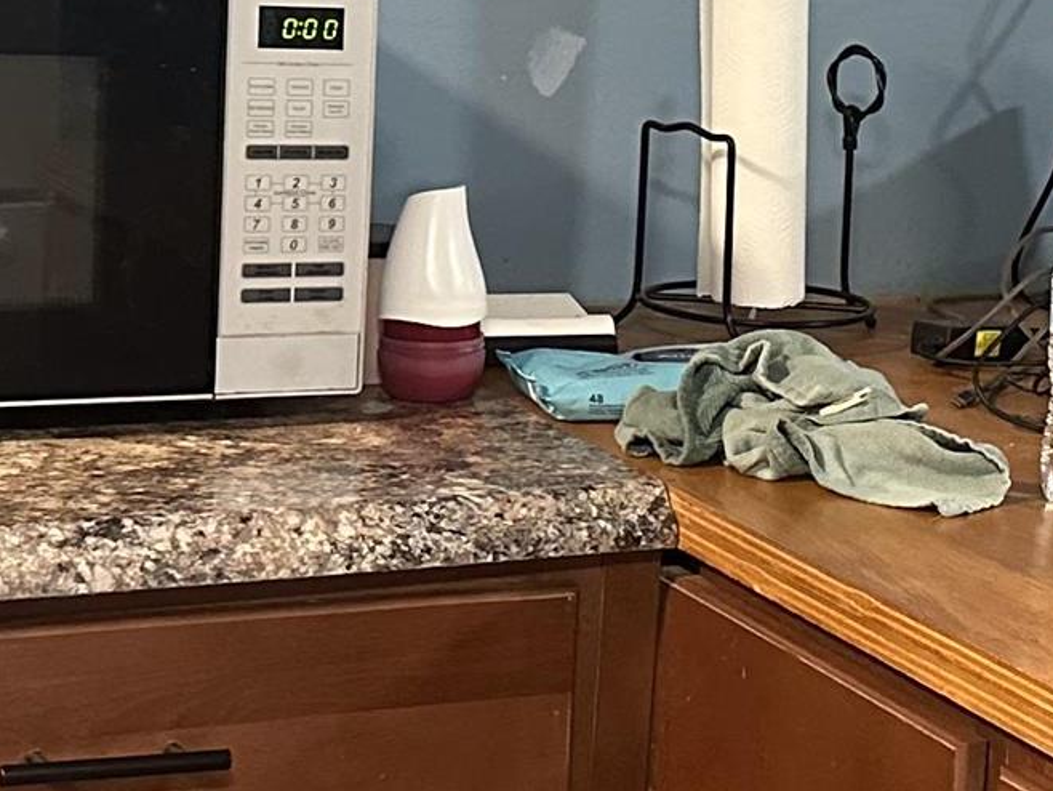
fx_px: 3408
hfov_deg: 16.9
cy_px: 282
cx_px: 1227
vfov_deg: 13.2
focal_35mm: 112
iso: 640
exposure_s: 1/41
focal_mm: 6.86
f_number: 1.78
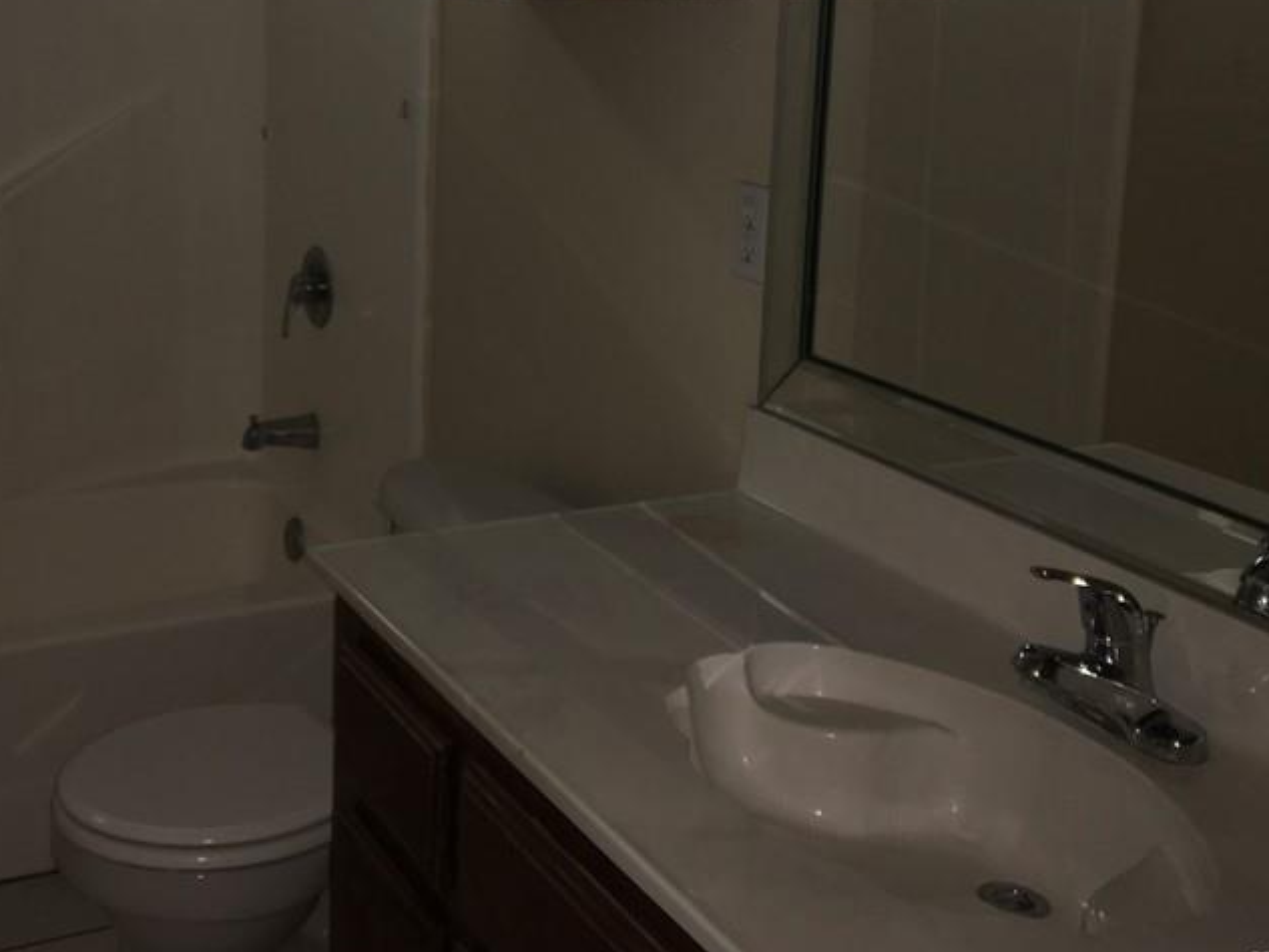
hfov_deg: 39.9
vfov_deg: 30.3
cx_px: 404
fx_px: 1723
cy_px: 231
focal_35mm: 47
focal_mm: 4.15
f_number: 2.2
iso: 32
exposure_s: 1/16
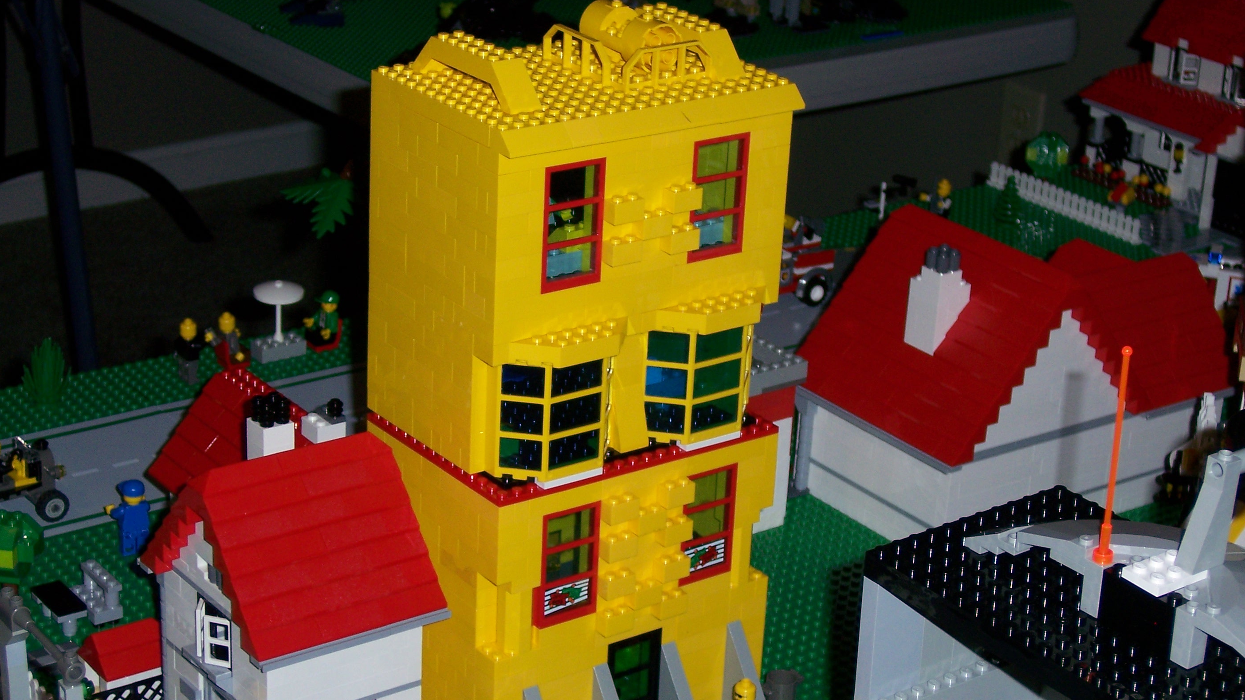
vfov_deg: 15.7
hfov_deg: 27.5
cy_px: 404
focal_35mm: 77
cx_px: 626
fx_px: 2542
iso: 100
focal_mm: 11.6
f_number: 3.8
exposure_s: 1/100
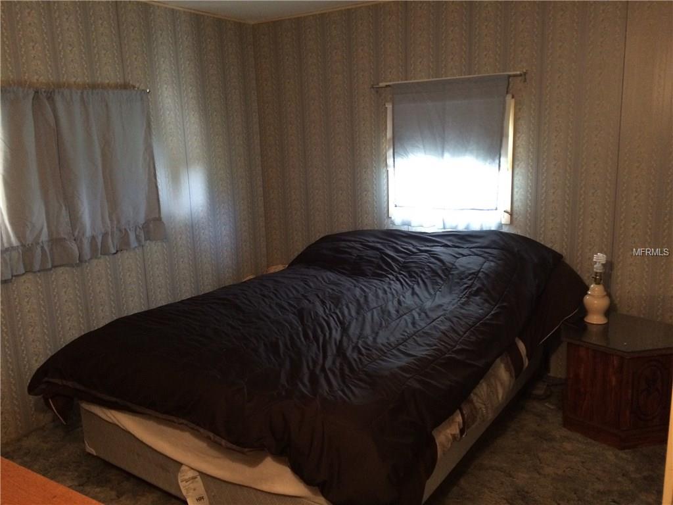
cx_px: 336
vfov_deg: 48.2
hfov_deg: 61.7
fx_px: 564
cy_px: 252
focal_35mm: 29
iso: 320
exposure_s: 1/15
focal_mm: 4.15
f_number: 2.2
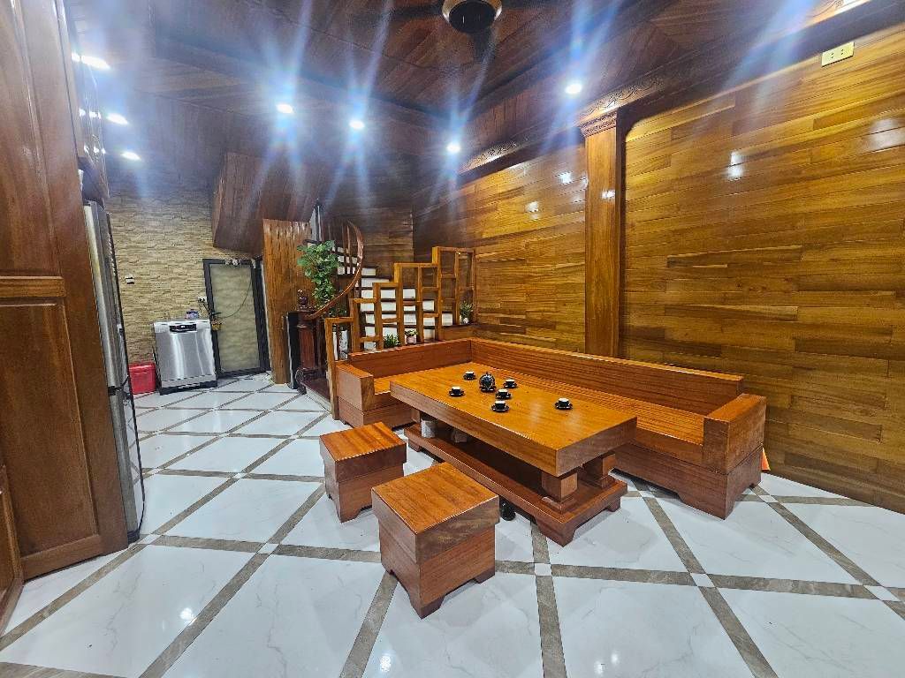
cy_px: 339
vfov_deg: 89.9
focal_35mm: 13
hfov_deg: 106.2
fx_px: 340
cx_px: 452
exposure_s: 1/71
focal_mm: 2.2
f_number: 2.2
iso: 400
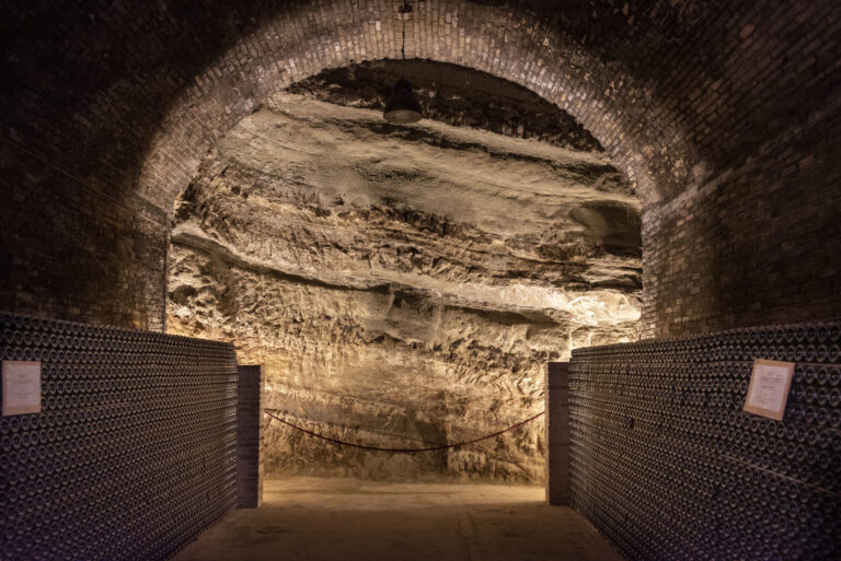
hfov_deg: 61.9
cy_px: 280
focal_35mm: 30
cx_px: 420
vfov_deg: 43.7
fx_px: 701
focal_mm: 30
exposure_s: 1/25
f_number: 4
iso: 2500
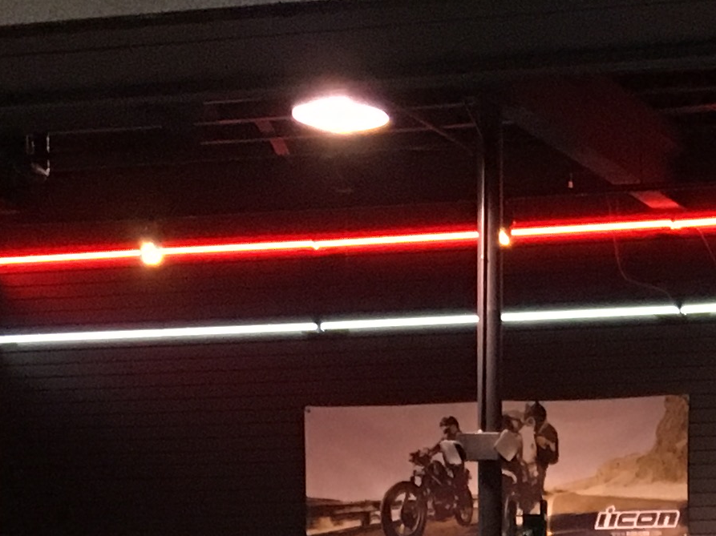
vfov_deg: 10.1
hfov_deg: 14.8
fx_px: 2709
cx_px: 742
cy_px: 1209
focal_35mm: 131
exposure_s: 1/30
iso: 200
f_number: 2.2
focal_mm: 4.15
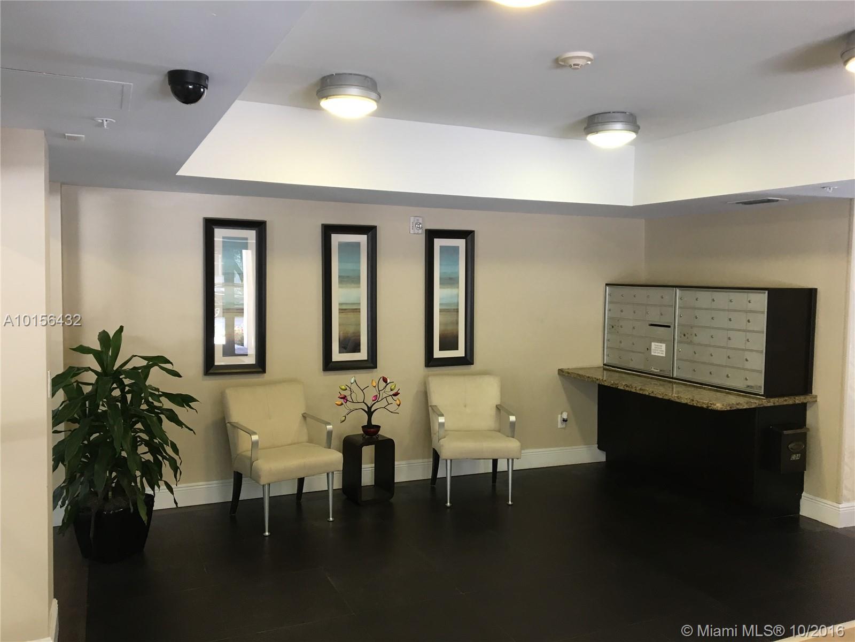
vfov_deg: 48.2
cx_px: 428
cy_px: 321
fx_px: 716
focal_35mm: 29
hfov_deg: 61.7
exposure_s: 1/30
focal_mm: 4.15
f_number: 2.2
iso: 80
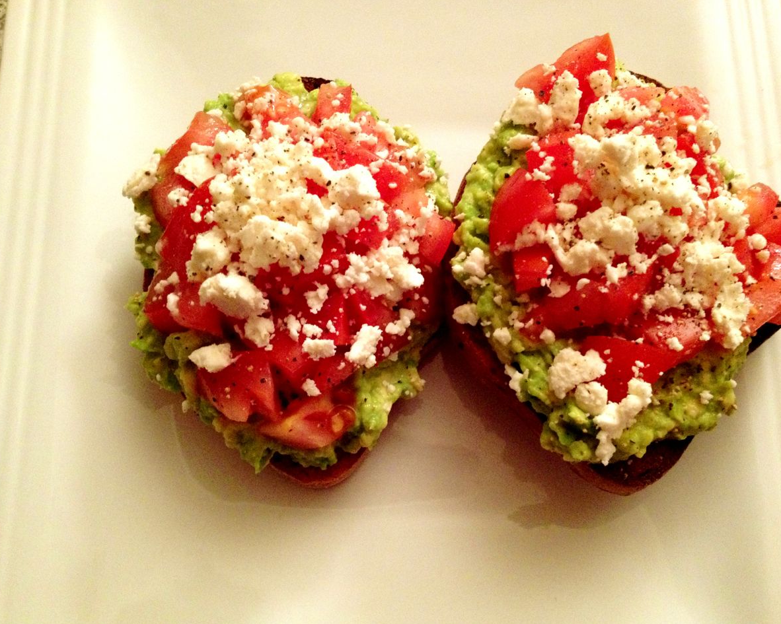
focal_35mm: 37
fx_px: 855
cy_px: 315
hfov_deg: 49.1
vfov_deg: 40.1
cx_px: 414
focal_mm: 4.28
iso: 400
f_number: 2.4
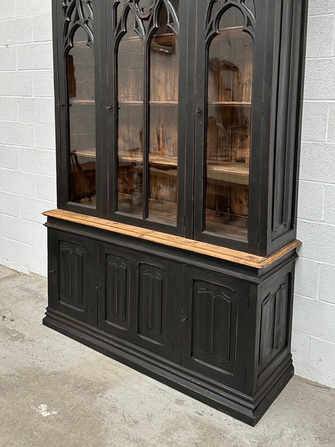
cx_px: 182
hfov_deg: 42.9
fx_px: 426
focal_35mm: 33
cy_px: 159
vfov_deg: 54.5
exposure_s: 1/121
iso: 200
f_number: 1.78
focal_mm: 6.86
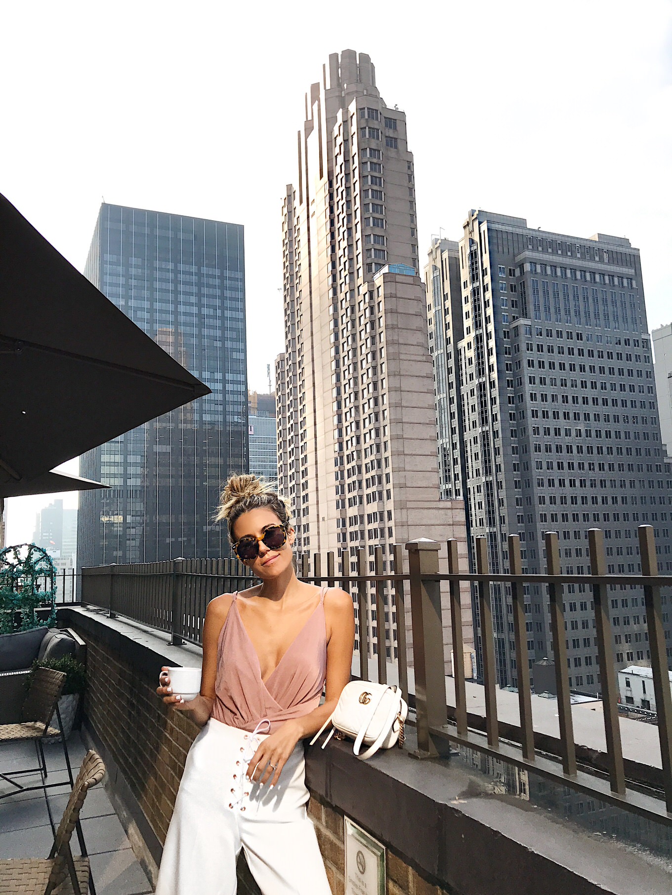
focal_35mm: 28
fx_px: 725
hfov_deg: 49.8
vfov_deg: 63.4
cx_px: 336
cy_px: 448
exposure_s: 1/1277
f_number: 1.8
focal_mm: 3.99
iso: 20
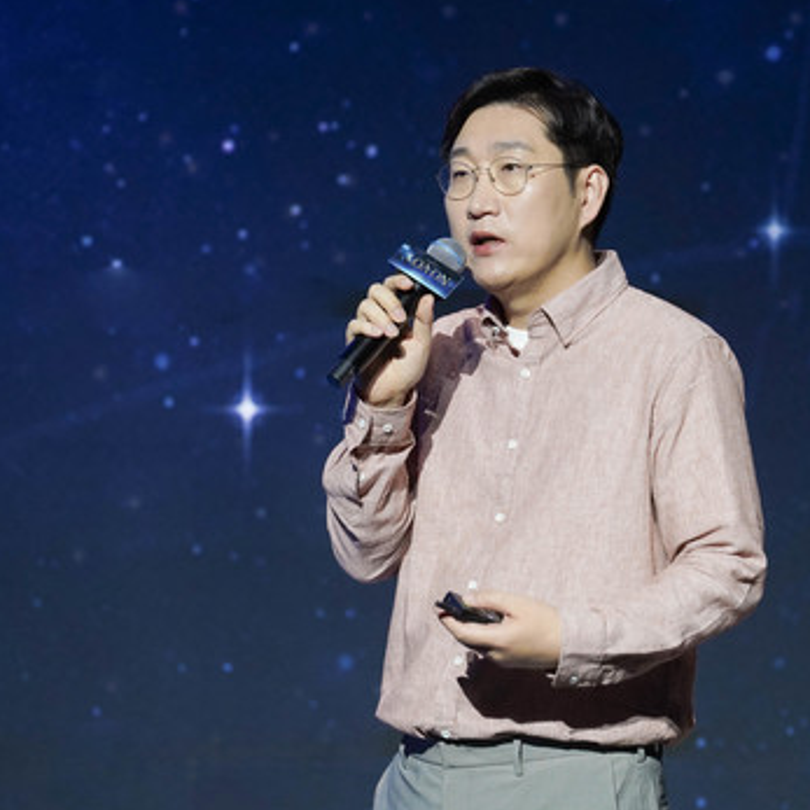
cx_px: 504
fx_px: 13740
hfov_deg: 3.4
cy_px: 364
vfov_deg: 3.4
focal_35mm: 519
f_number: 6.3
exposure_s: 1/60
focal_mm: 353
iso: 2000
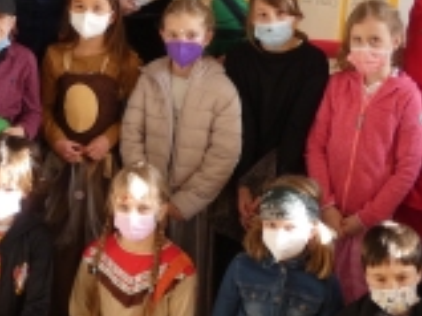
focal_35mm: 88
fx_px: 1072
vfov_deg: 16.7
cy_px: 98
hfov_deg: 21.8
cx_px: 53
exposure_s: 1/80
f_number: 3.4
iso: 125
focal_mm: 6.2
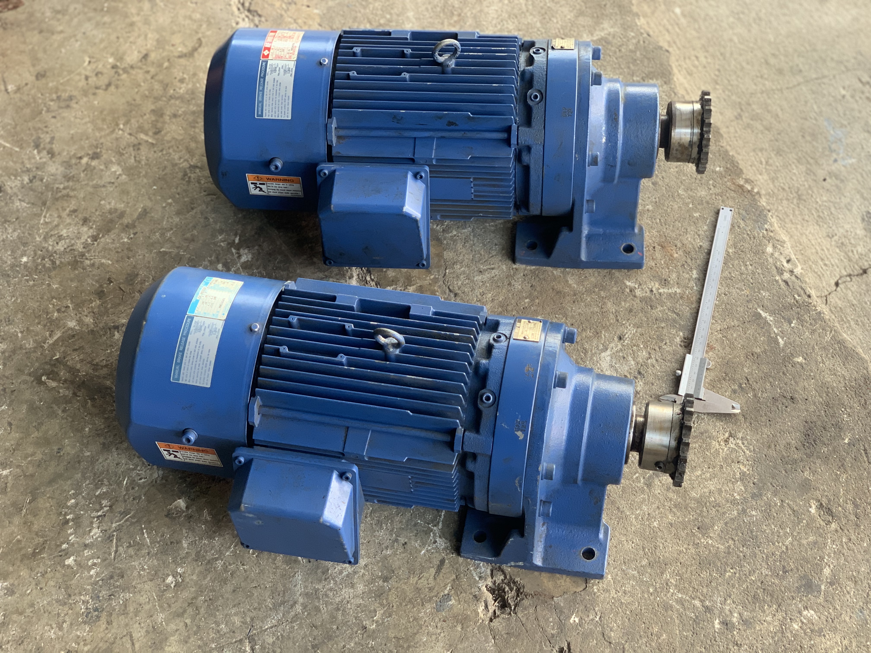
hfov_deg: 36.8
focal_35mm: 52
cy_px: 326
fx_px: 1308
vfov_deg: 28.0
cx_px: 436
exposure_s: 1/122
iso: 100
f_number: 2.4
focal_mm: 6
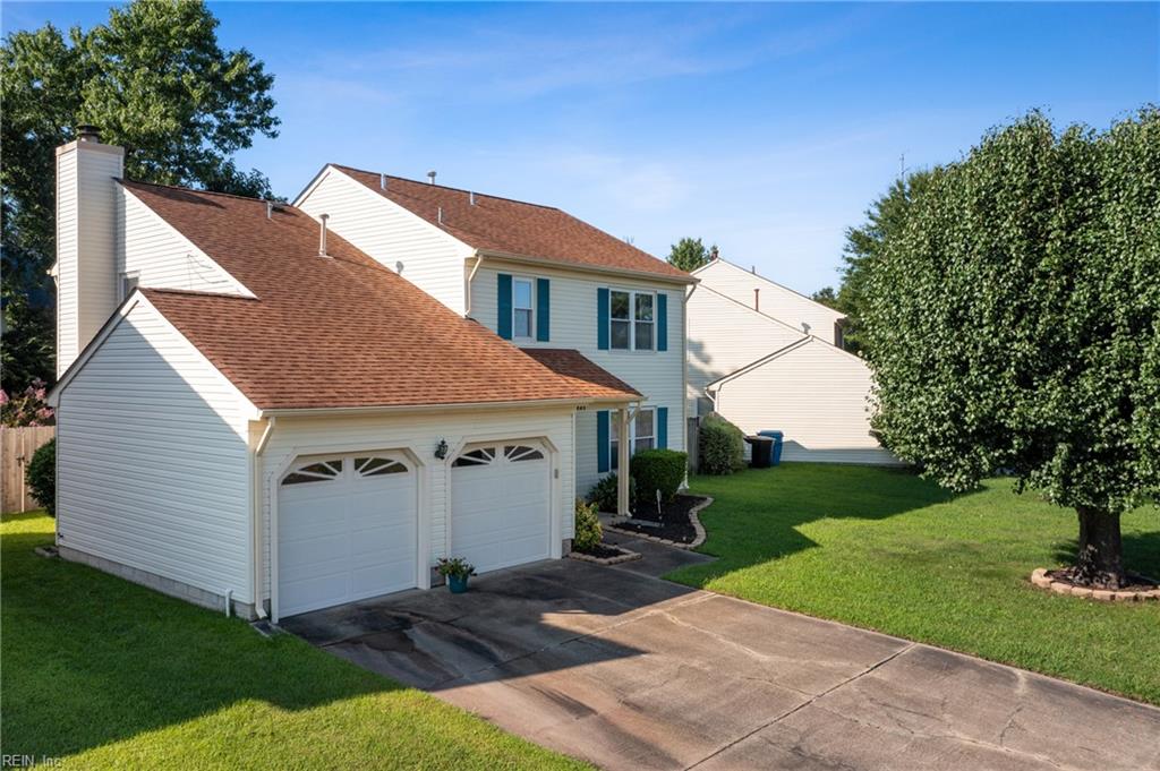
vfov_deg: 46.3
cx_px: 580
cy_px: 386
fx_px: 901
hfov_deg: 65.5
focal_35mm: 28
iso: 100
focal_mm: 10.26
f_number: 5.6
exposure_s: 1/500
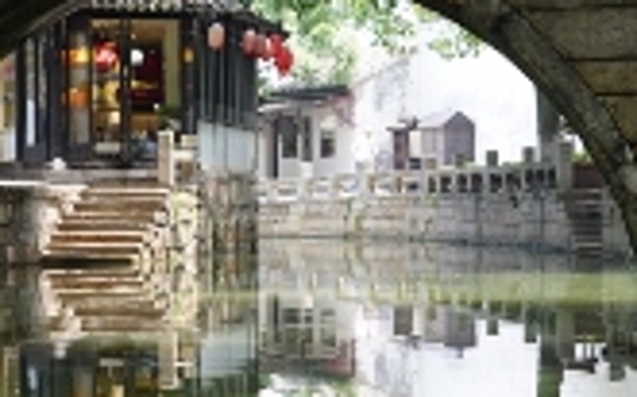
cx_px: 205
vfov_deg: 8.8
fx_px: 2568
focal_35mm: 148
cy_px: 264
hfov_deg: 14.1
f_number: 4.5
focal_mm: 40
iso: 100
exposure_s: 1/80
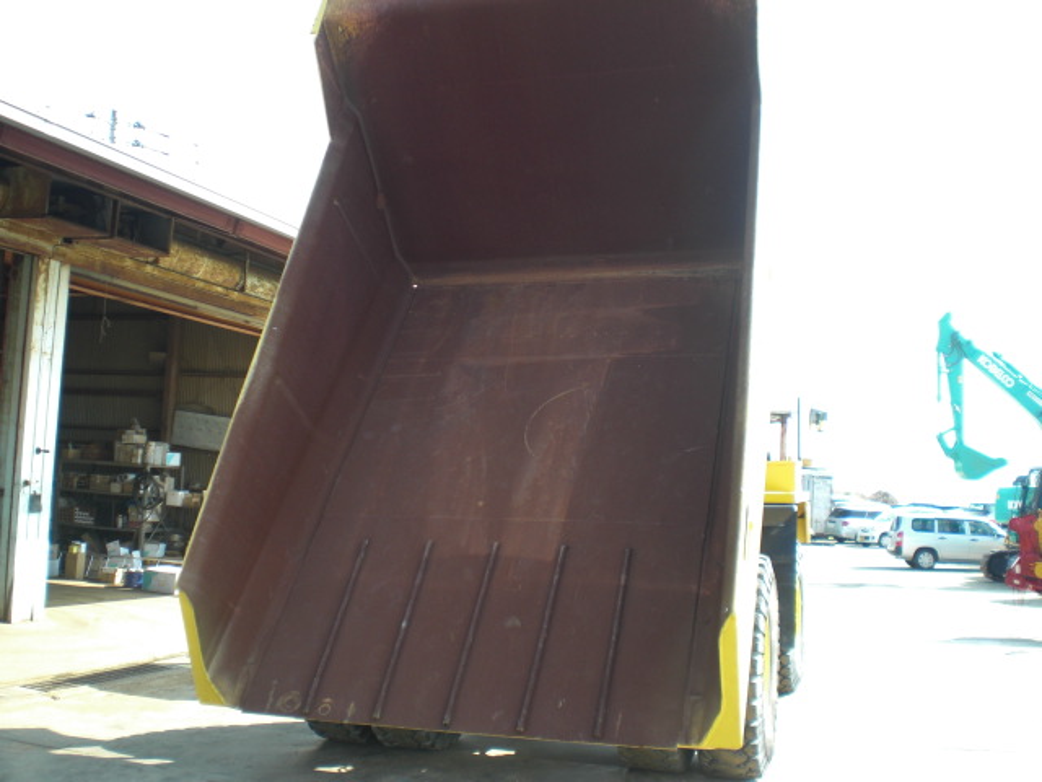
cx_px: 521
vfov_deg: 37.7
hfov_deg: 49.0
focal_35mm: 38
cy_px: 391
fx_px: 1144
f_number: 3.1
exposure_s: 1/160
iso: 64
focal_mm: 6.3
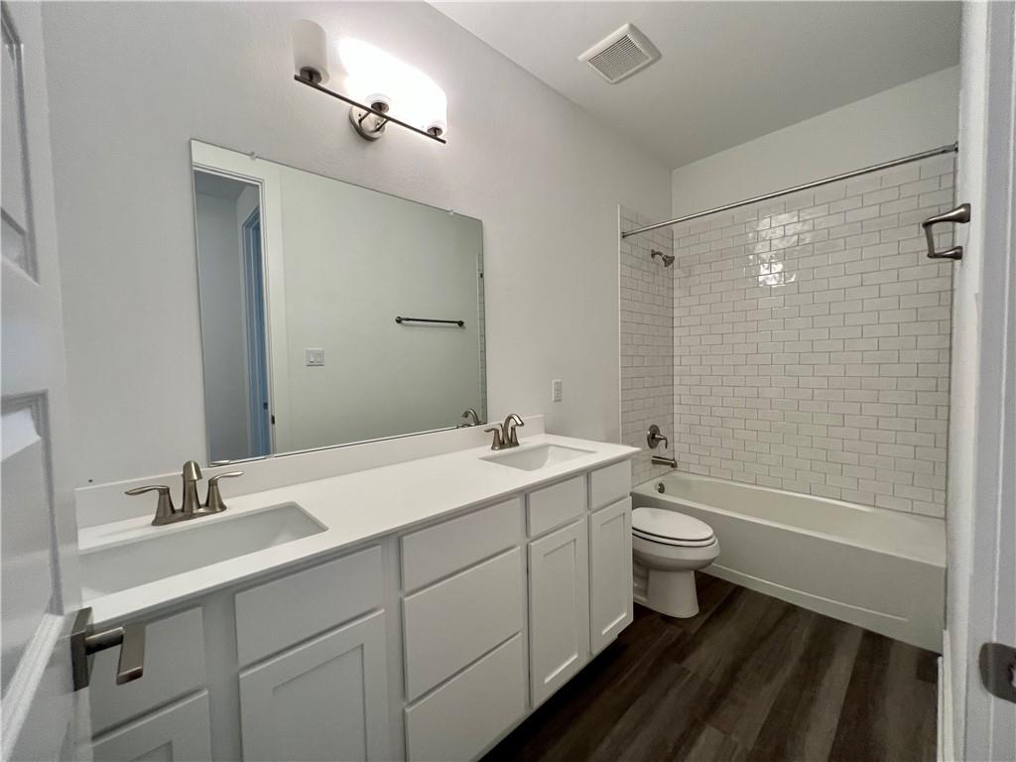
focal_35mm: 13
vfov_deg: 89.9
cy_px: 381
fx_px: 382
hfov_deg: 106.2
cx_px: 508
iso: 250
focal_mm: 1.57
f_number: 1.8
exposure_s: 1/120
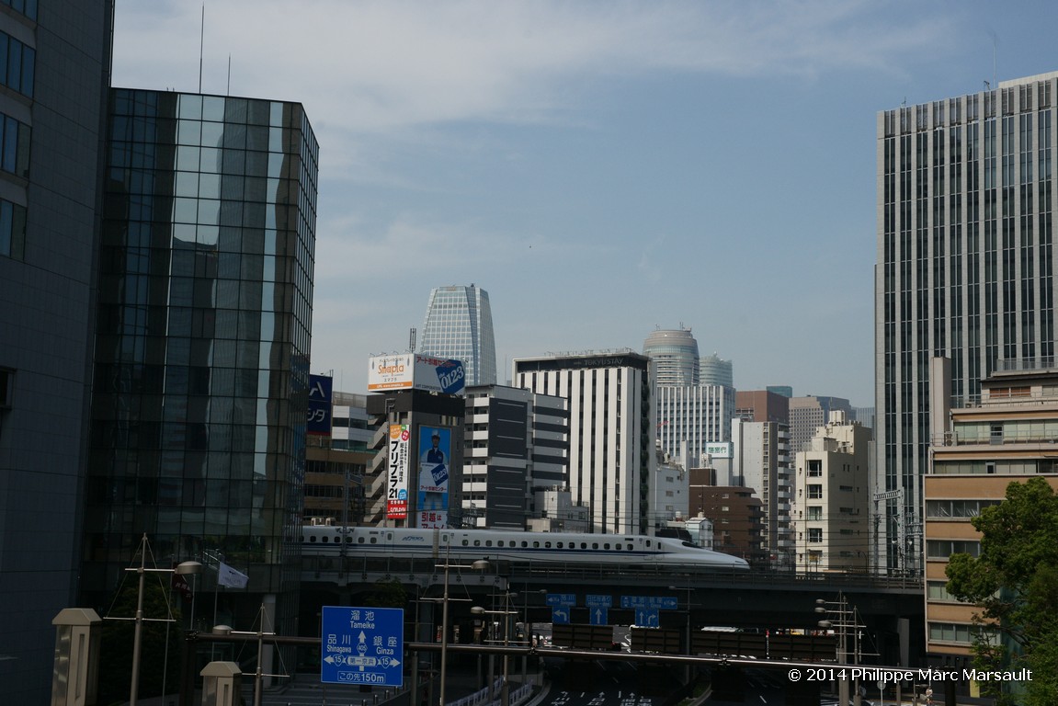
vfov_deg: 27.0
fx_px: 1470
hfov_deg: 39.6
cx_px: 529
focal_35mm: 50
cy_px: 353
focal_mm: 50
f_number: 11
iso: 400
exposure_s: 1/800
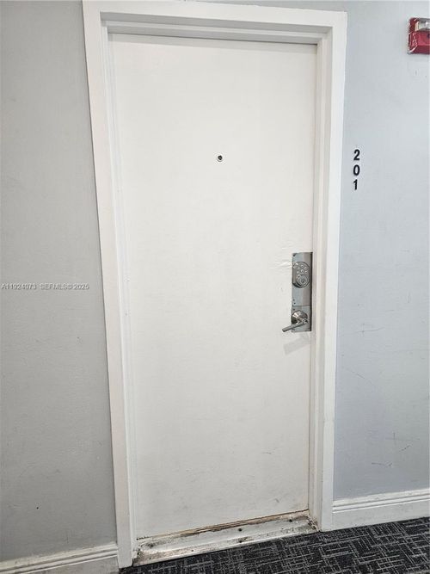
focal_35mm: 23
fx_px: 381
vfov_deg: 73.9
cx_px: 215
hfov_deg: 58.9
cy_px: 287
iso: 200
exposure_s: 1/120
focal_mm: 6.3
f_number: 1.7
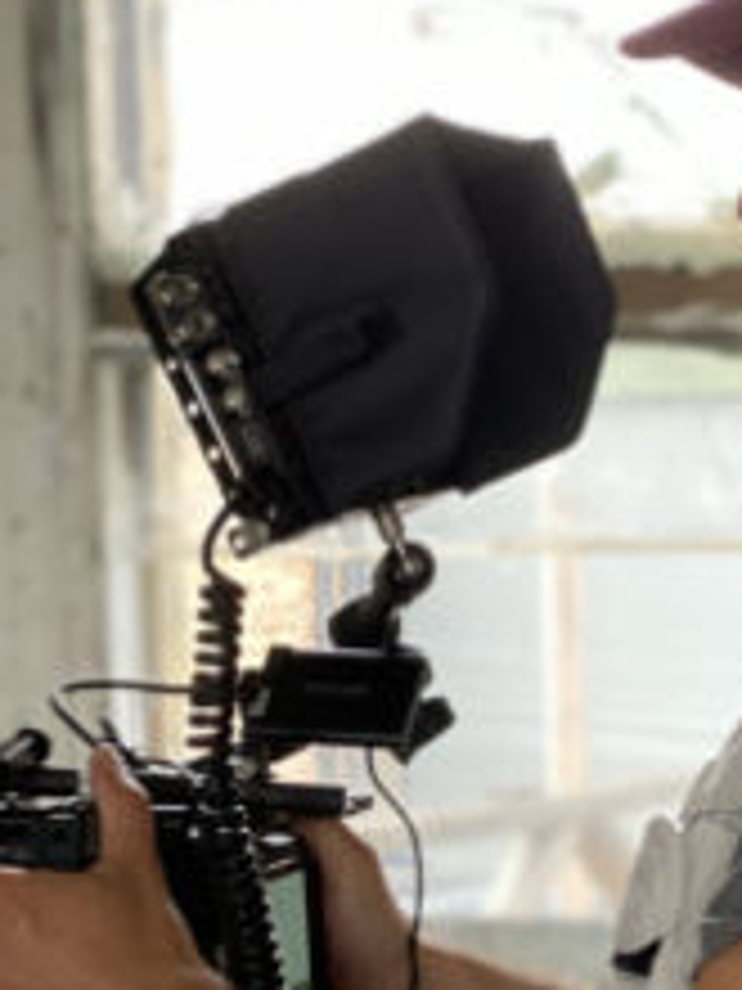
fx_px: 3372
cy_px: 810
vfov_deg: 16.5
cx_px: 609
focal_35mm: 118
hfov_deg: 12.5
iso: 100
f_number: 2
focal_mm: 6
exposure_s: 1/122
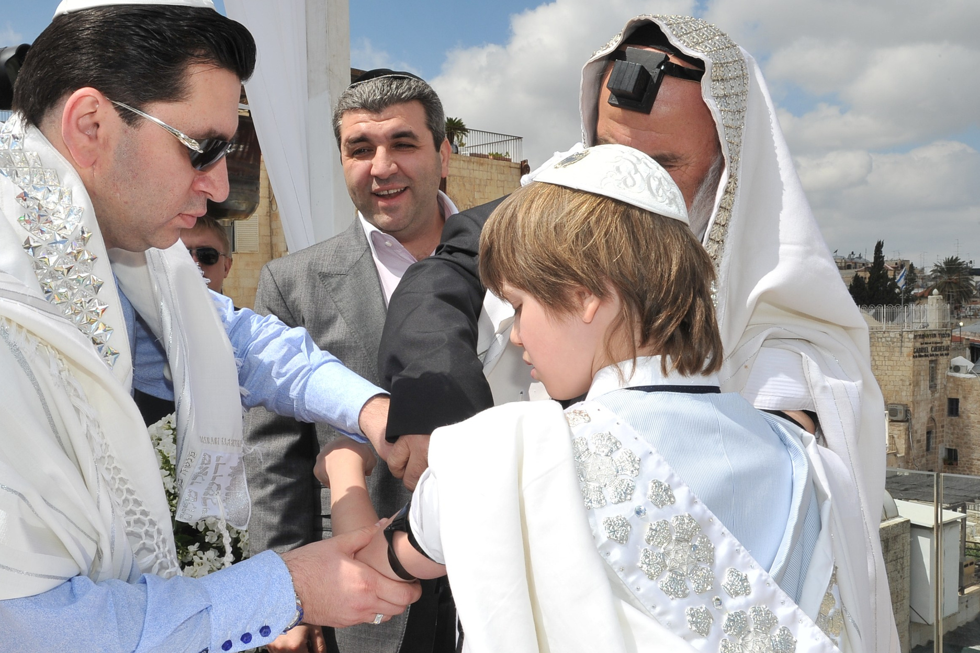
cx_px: 381
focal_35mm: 41
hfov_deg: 47.1
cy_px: 363
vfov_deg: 32.6
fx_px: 1116
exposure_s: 1/250
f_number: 22
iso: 500
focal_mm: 30
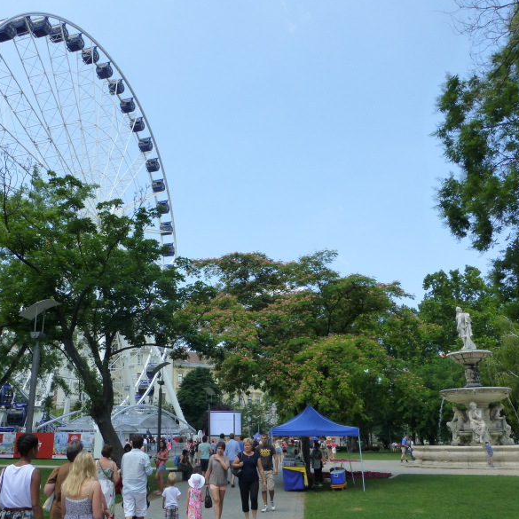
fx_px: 492
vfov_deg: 55.6
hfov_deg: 55.2
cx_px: 209
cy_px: 261
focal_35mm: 29
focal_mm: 4.3
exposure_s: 1/500
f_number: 4
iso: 160
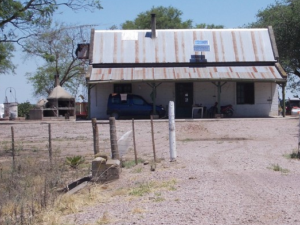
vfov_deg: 14.2
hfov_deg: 18.9
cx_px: 194
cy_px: 113
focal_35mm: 104
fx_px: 901
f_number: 8.6
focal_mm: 10
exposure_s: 1/160
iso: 80
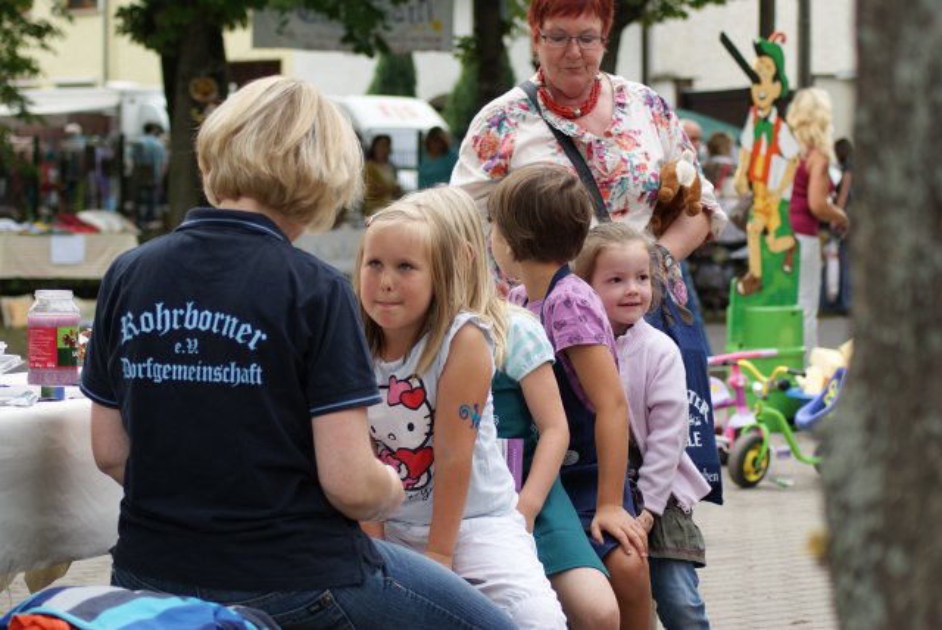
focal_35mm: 105
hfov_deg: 19.4
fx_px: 2750
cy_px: 315
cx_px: 471
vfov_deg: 13.1
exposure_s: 1/160
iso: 100
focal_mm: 70
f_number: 4.5
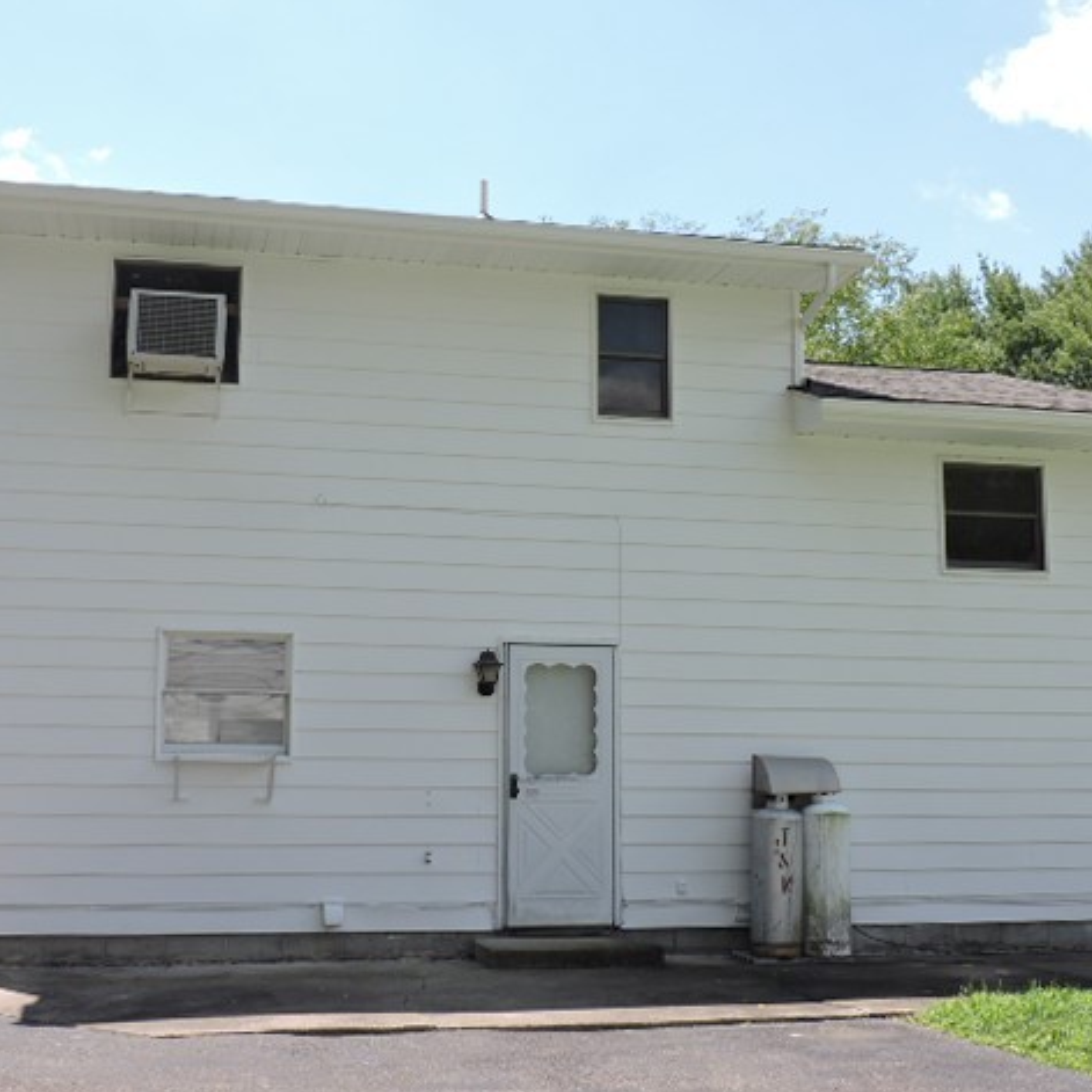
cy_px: 549
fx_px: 1713
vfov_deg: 35.4
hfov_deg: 35.4
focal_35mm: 48
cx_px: 536
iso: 100
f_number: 3.3
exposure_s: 1/640
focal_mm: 7.1
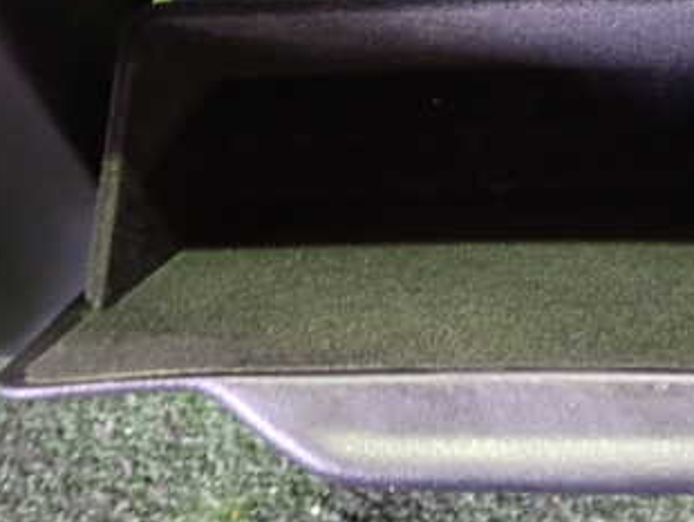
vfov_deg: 24.9
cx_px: 481
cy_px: 119
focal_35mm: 58
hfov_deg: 32.8
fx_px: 1164
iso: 800
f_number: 2.3
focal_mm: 5.4
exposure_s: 1/13
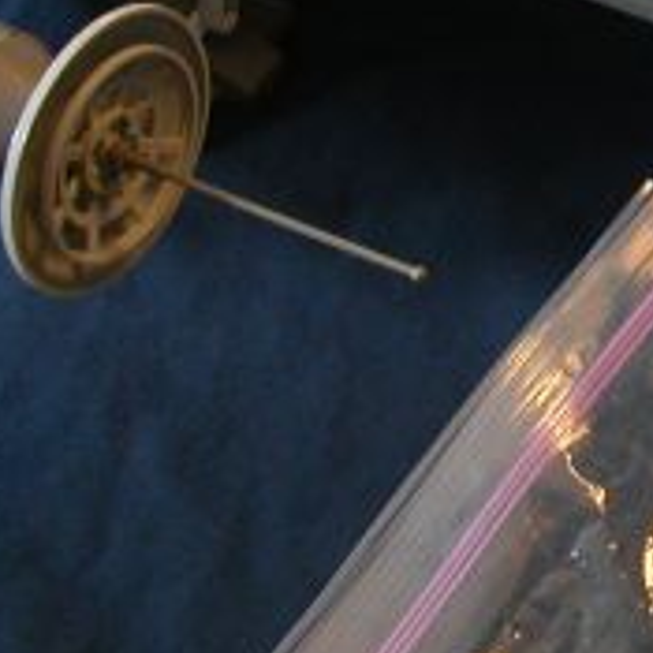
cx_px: 1034
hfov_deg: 14.3
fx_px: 2390
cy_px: 15
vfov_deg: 15.3
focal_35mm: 112
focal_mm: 5.6
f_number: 2.7
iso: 100
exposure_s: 1/12.7
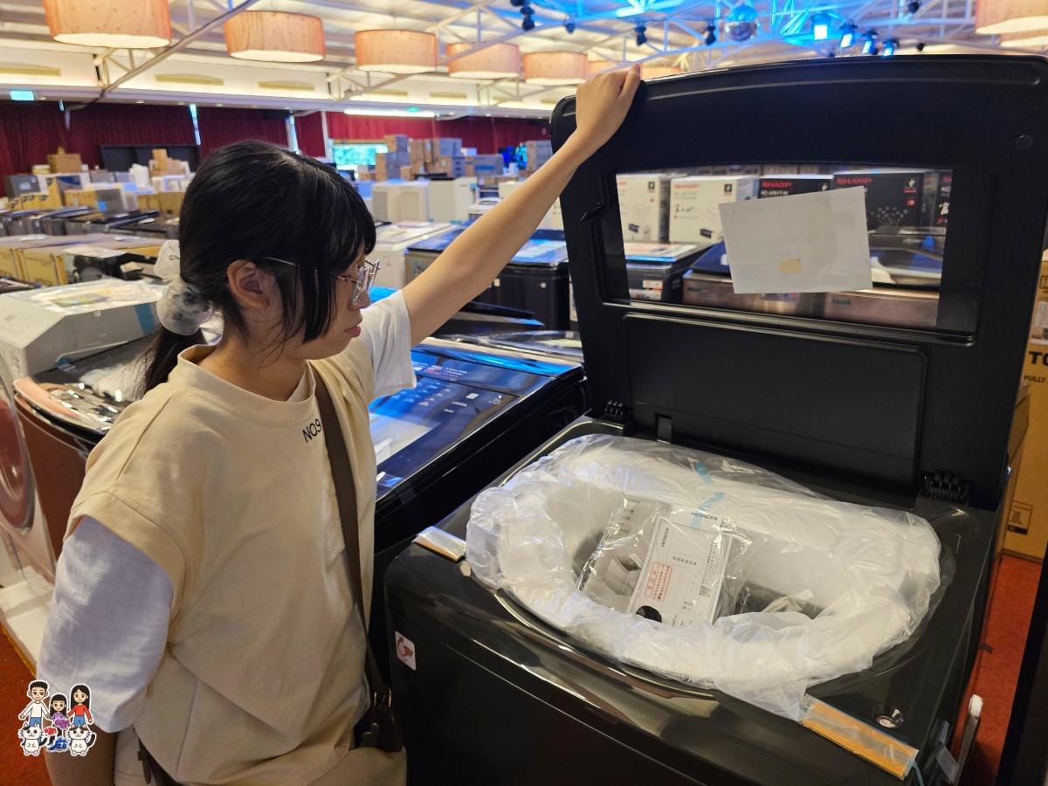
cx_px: 524
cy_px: 393
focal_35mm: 23
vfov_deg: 58.9
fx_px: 696
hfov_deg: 73.9
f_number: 1.7
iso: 500
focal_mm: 6.3
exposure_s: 1/120
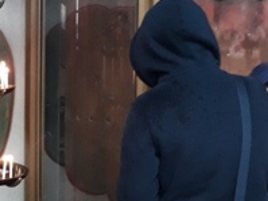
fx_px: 673
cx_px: -78
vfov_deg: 16.9
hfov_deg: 20.6
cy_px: 139
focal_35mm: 87
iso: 200
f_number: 1.7
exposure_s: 1/24
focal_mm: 3.71
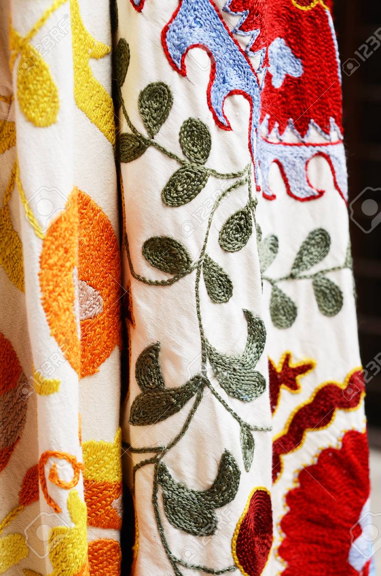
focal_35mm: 75
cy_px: 288
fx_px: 1196
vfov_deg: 27.0
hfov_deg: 18.1
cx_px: 190
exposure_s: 1/160
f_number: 4
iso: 100
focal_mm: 50
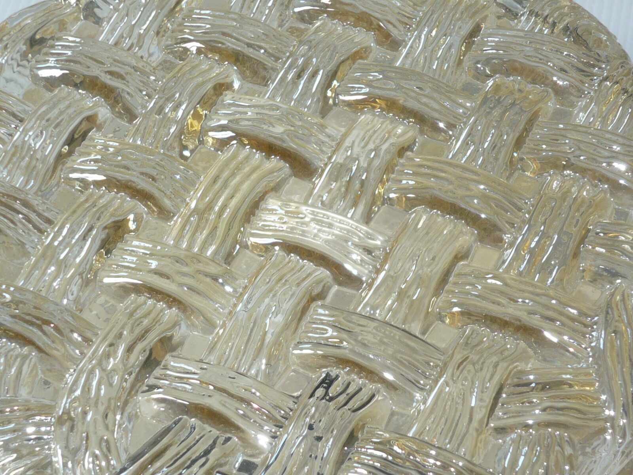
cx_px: 316
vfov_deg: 15.9
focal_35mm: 93
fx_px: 1701
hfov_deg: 21.1
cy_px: 238
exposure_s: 1/40
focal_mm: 9.6
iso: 100
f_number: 3.5
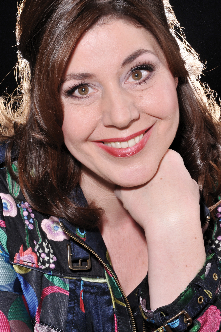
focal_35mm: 239
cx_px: 103
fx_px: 2198
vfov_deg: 8.6
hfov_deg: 5.8
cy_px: 147
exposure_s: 1/100
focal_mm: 125
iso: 400
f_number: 11
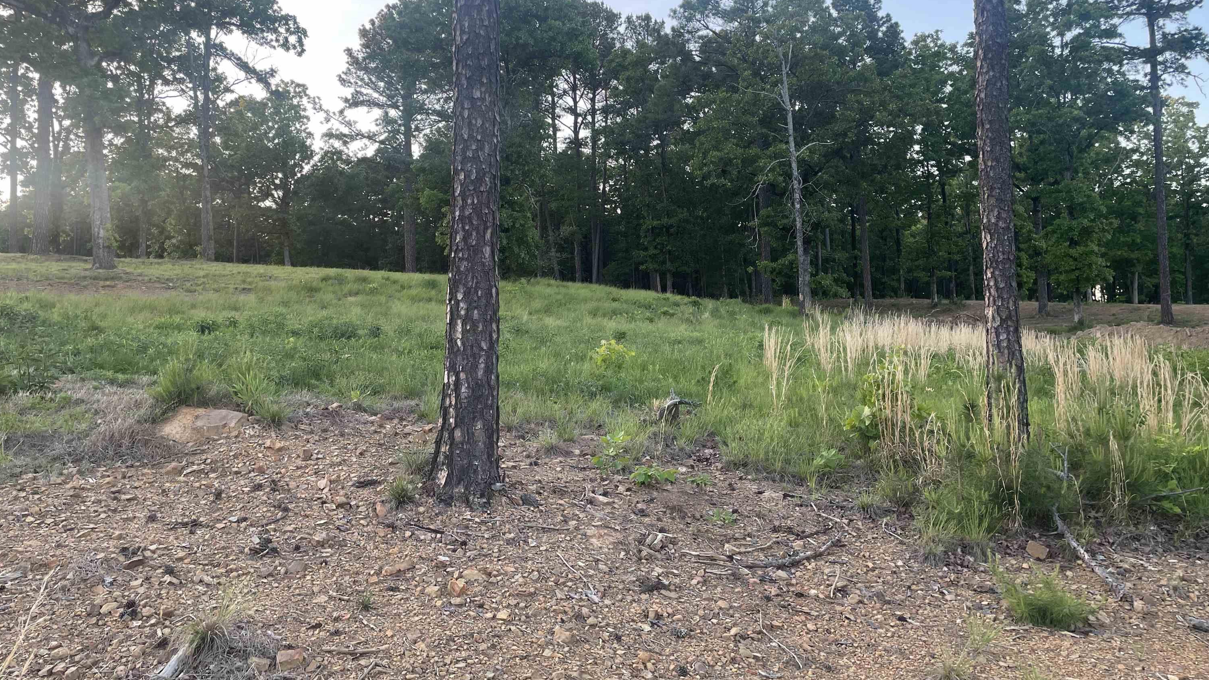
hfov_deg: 66.1
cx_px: 609
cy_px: 281
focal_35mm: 29
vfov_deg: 40.0
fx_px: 930
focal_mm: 4.2
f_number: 1.6
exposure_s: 1/121
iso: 50
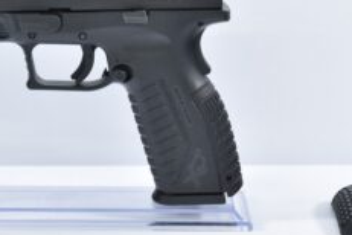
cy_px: 61
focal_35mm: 195
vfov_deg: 7.0
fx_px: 1907
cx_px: 64
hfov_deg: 10.5
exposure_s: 1/20
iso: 640
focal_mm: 50
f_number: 5.6
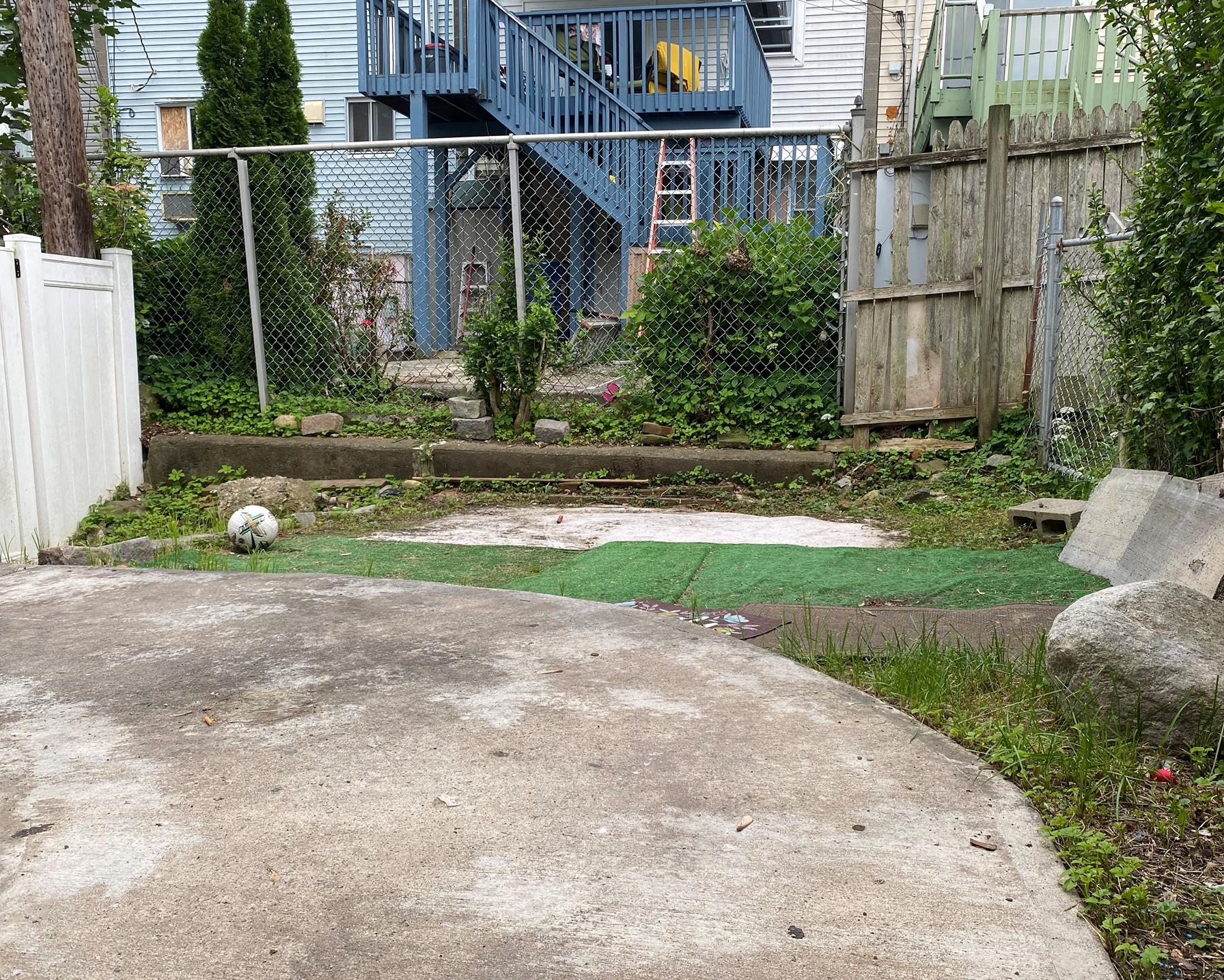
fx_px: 1051
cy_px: 523
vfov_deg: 49.9
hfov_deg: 60.4
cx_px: 622
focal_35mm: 29
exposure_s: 1/517
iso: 32
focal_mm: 4.25
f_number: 1.8
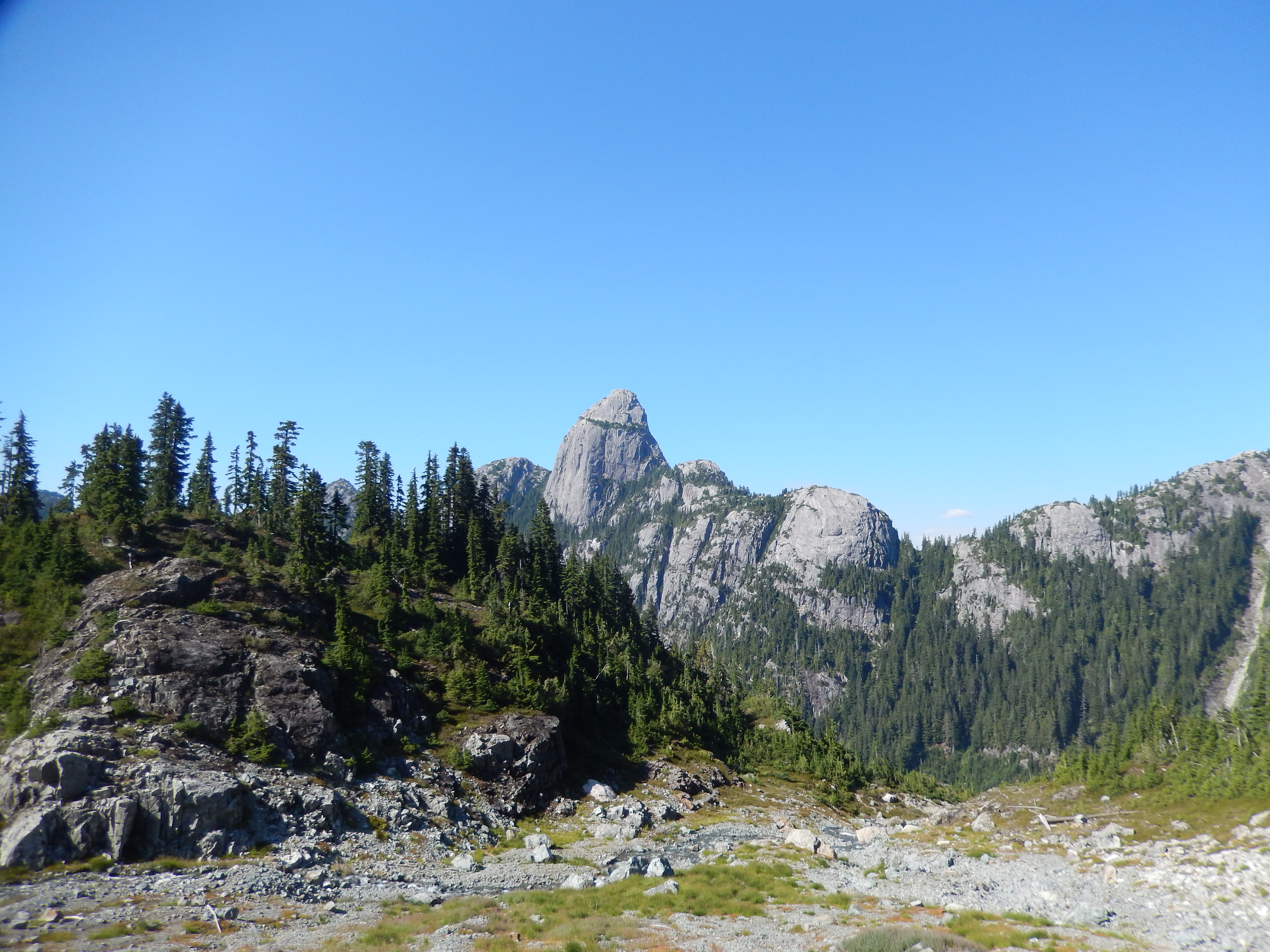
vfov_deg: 54.9
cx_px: 635
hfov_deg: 69.4
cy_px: 476
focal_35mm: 25
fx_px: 917
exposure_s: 1/800
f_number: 3.4
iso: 125
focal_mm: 4.5
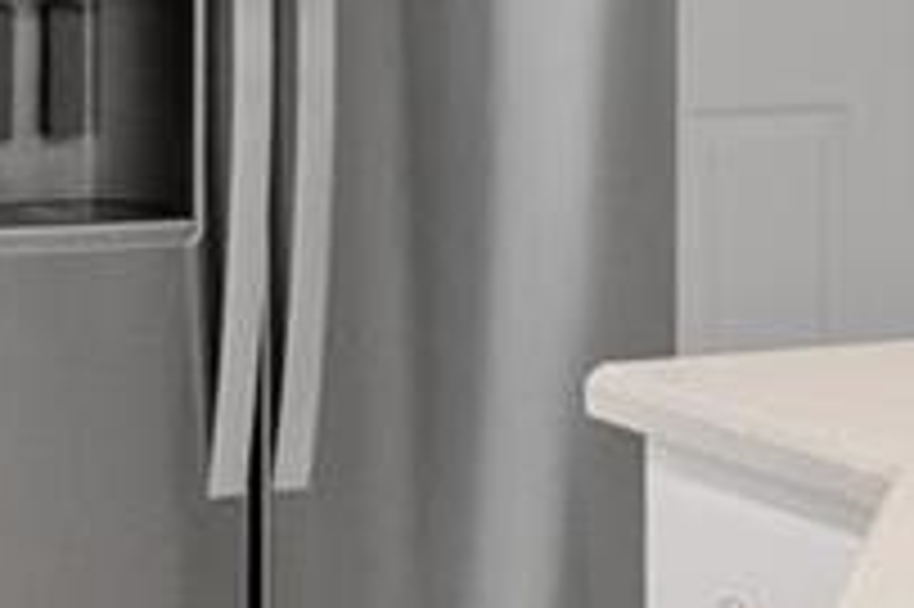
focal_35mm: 126
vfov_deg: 10.6
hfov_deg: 15.0
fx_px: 3196
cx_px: -486
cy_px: -234
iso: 400
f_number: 6.3
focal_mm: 8
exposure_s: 1/13
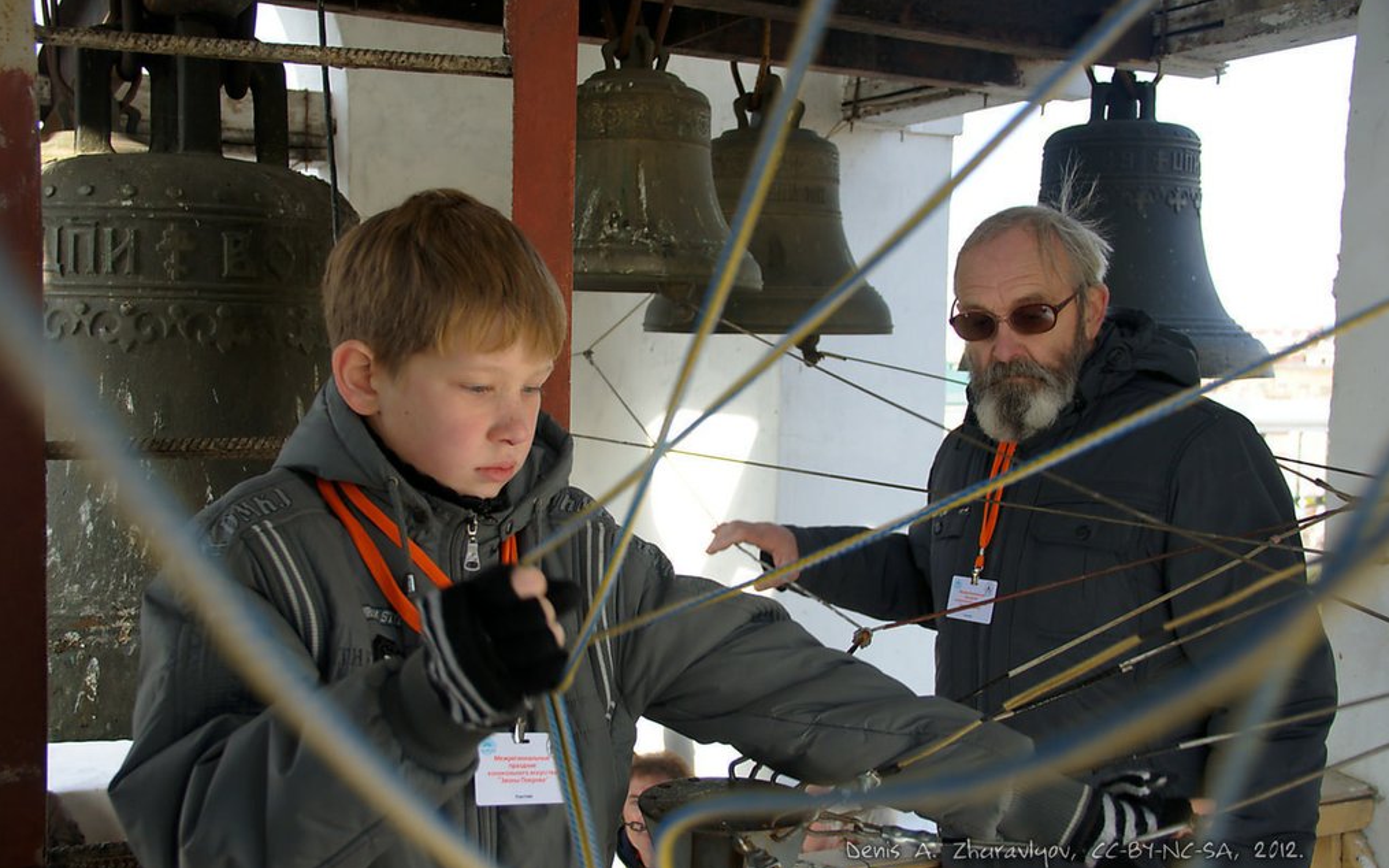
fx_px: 1400
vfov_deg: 34.4
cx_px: 699
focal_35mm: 37
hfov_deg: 52.8
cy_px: 433
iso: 200
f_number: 5.6
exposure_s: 1/160
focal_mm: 24
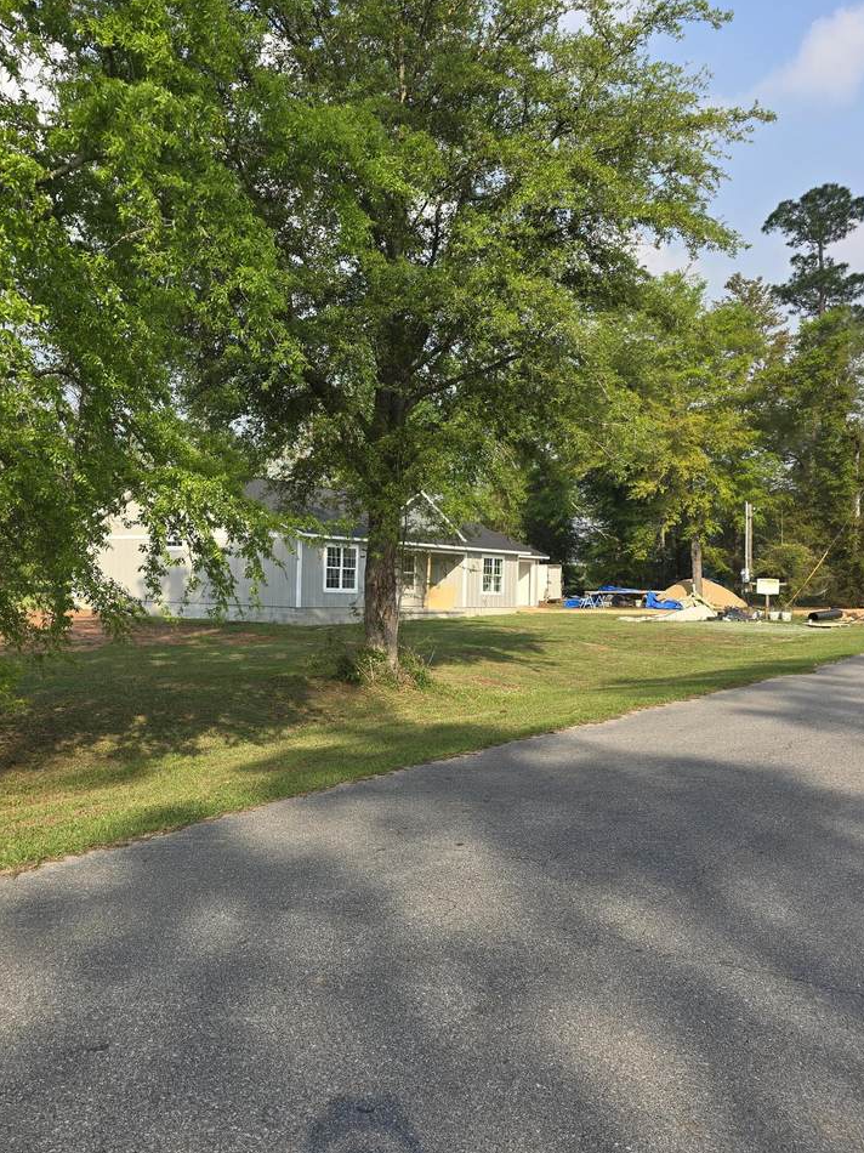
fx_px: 1032
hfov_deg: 44.3
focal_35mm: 31
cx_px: 249
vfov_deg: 58.4
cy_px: 578
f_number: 1.7
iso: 12
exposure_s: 1/494
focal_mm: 6.3
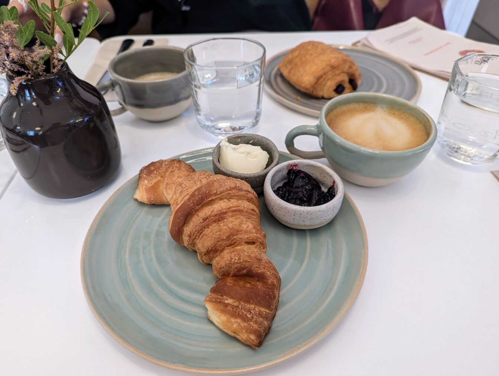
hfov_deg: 71.5
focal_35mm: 24
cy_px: 188
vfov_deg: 56.9
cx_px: 250
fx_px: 346
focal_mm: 6.81
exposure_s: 1/25
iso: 215
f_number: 1.85
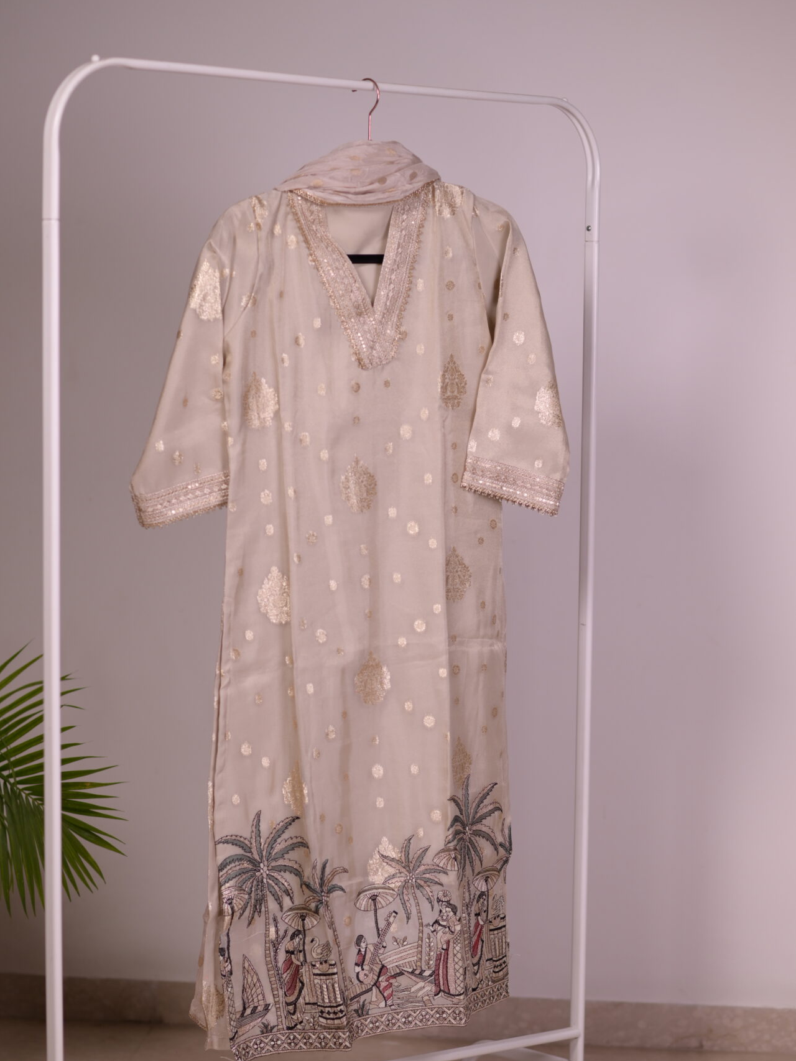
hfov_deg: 16.1
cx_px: 398
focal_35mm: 92
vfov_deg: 21.3
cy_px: 571
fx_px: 2820
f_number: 2.5
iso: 200
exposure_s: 1/200
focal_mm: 85
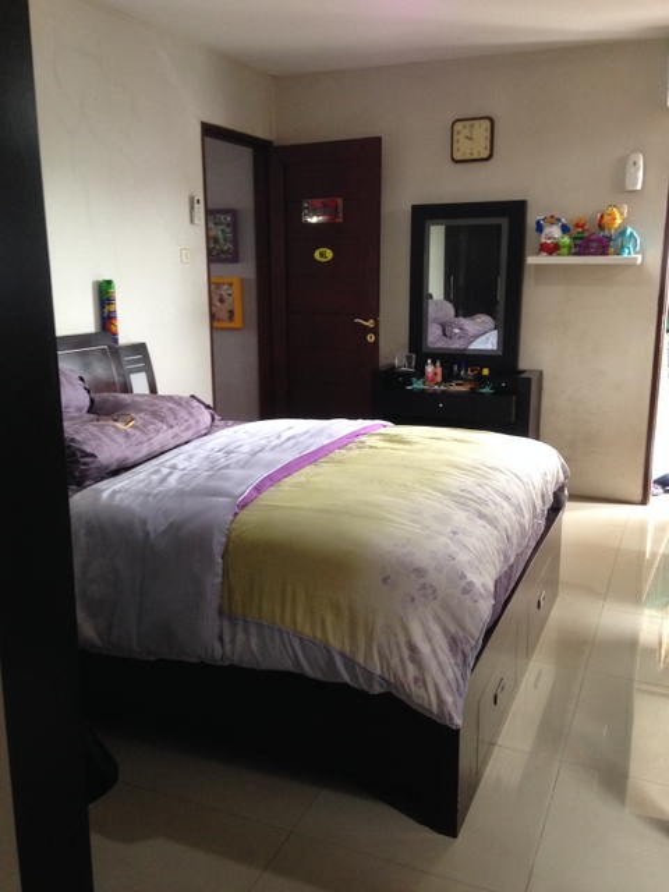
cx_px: 334
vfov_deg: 55.4
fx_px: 850
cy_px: 446
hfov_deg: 42.9
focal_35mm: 33
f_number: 2.4
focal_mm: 4.12
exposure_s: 1/20
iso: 160
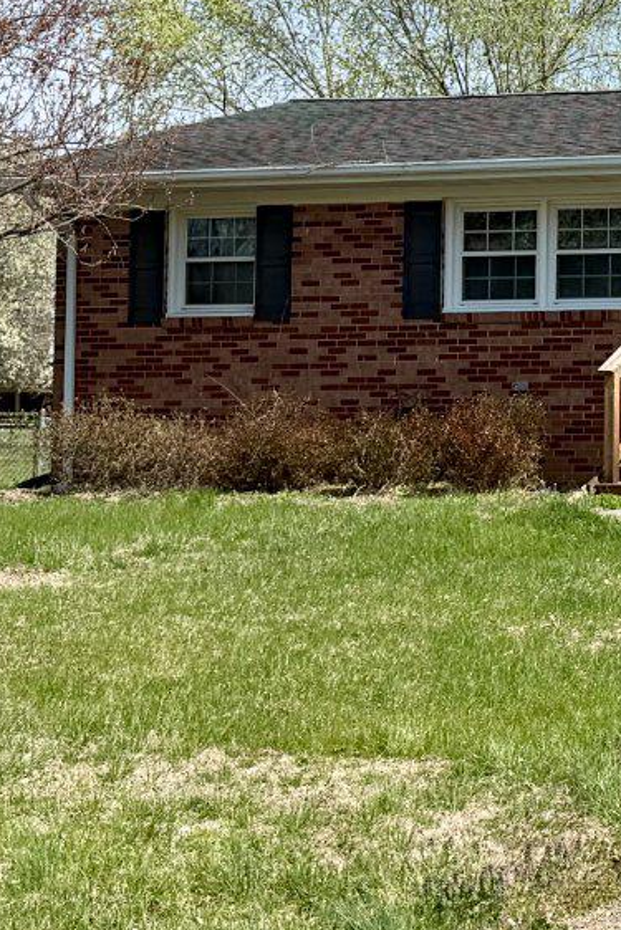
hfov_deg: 13.4
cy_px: 303
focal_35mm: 91
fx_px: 2353
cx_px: 1131
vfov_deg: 22.3
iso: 80
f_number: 1.78
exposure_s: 1/4405
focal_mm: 6.76
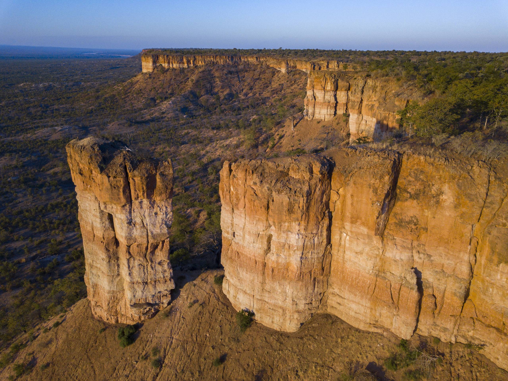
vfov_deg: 53.0
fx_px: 381
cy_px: 190
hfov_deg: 67.3
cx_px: 254
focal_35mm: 26
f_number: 2.2
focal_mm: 4.73
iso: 100
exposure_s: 1/710
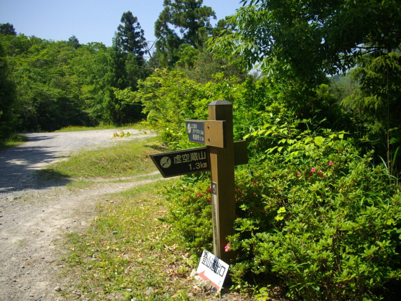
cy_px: 150
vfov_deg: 38.7
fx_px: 429
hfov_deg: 50.1
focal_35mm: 37
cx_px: 200
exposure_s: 1/250
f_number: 5.6
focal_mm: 6.2
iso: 100
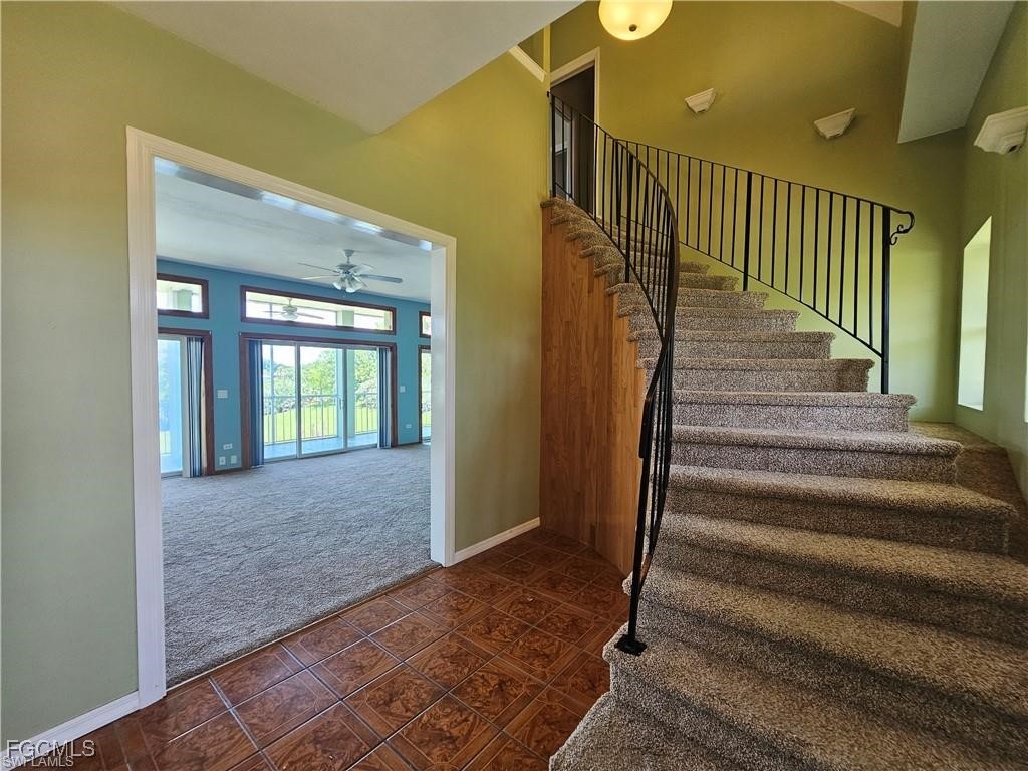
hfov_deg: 106.2
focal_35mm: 13
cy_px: 386
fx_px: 386
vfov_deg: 89.9
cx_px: 514
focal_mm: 2.2
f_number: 2.2
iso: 125
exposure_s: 1/60
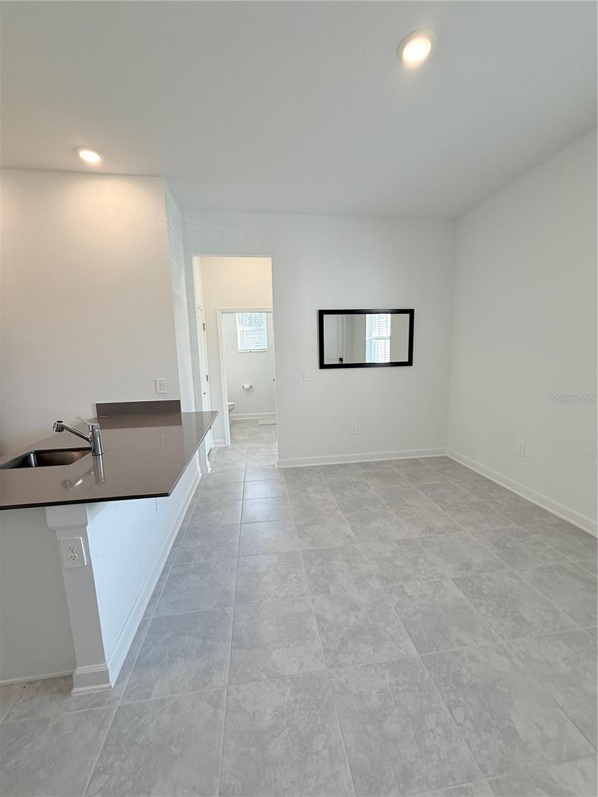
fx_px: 322
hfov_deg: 85.7
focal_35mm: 14
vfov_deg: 102.1
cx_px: 299
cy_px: 398
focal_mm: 2.22
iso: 100
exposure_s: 1/120
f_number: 2.2
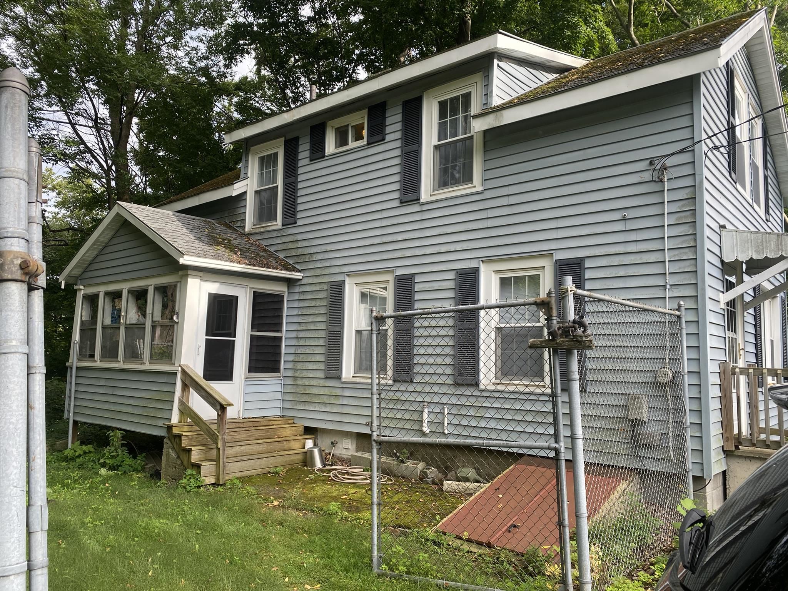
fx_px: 592
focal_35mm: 26
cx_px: 394
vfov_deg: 53.1
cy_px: 296
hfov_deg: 67.3
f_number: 1.8
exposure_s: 1/517
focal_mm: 4.25
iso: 32
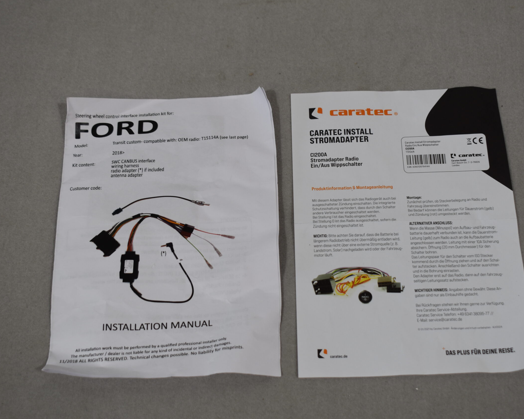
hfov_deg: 32.5
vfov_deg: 26.2
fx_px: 899
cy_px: 209
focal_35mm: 58
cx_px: 291
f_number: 5.6
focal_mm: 34
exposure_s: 1/125
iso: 220
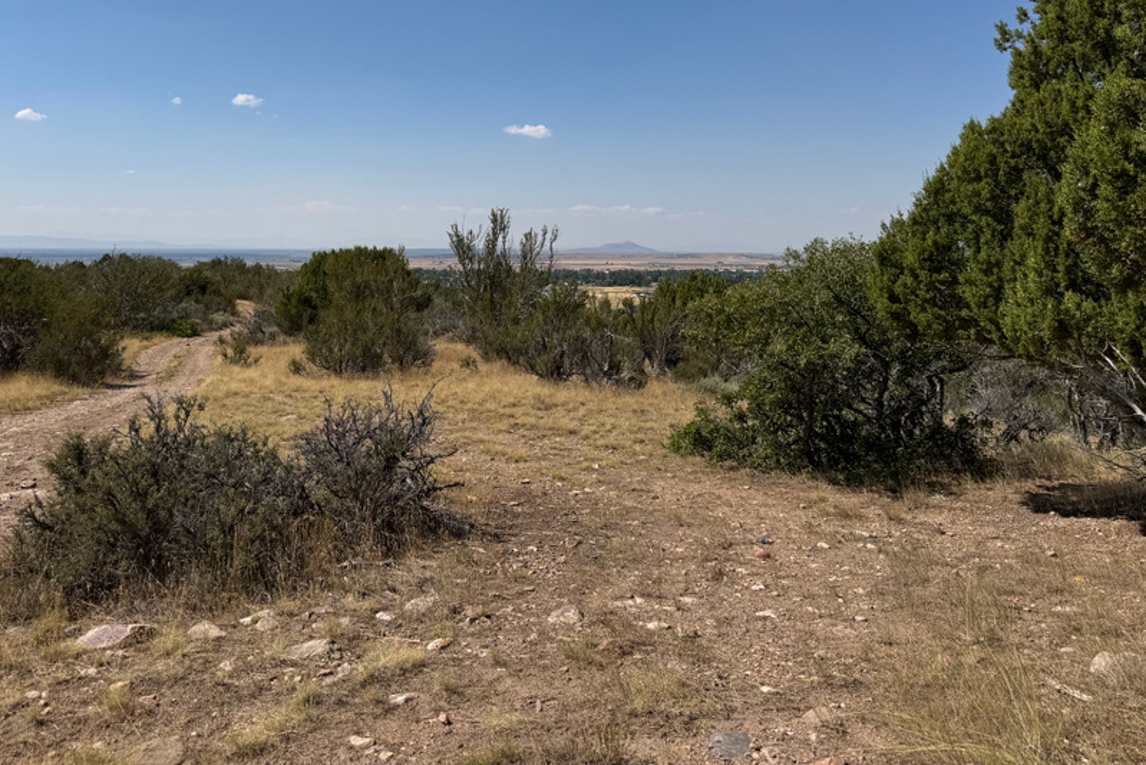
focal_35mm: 32
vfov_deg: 40.3
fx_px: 1019
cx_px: 544
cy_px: 220
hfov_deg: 58.7
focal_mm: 6.76
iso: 80
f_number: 1.78
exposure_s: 1/7937
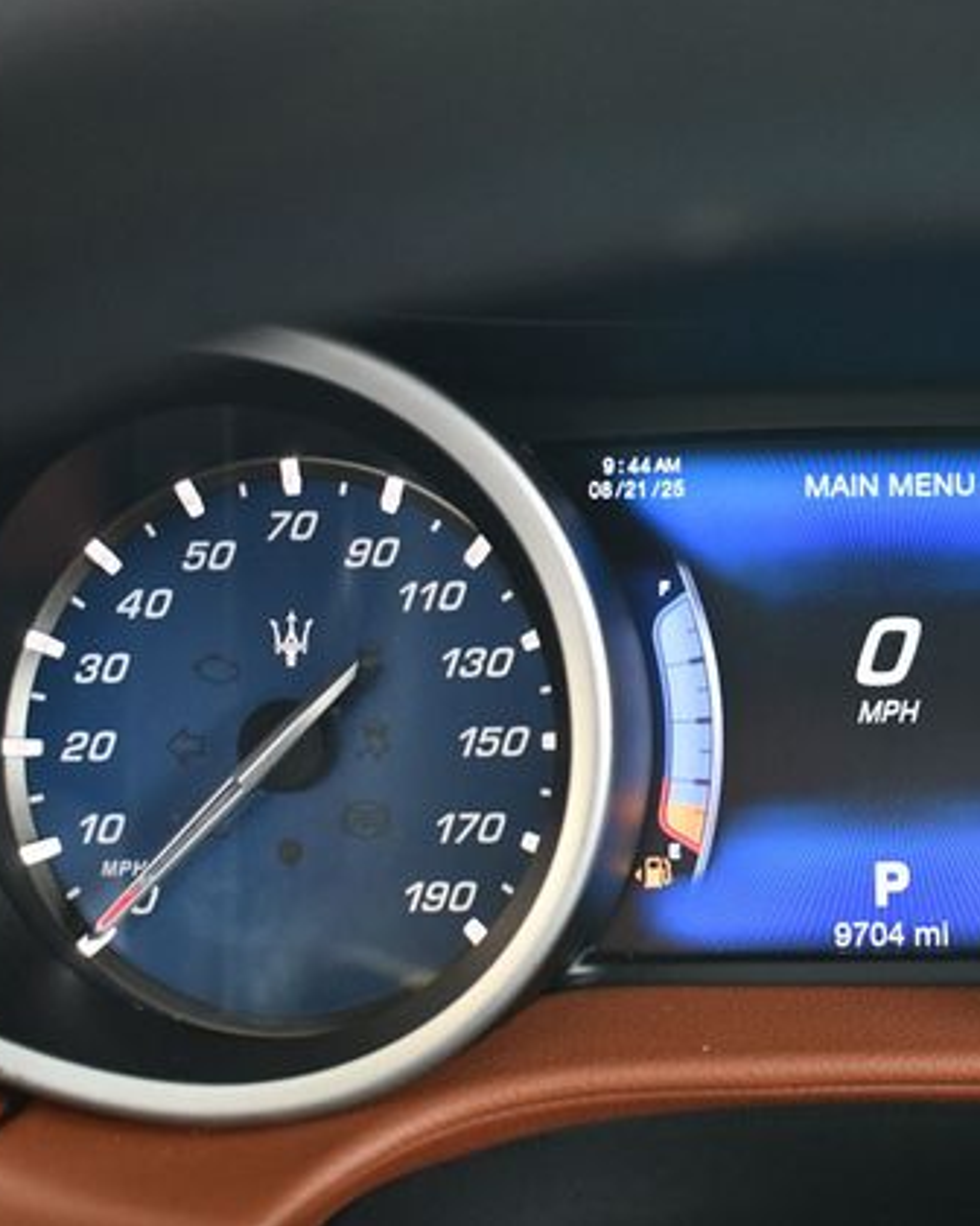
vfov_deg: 30.0
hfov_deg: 23.8
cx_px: 796
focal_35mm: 63
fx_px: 2284
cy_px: 607
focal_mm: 22
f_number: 3.8
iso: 1100
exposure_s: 1/125
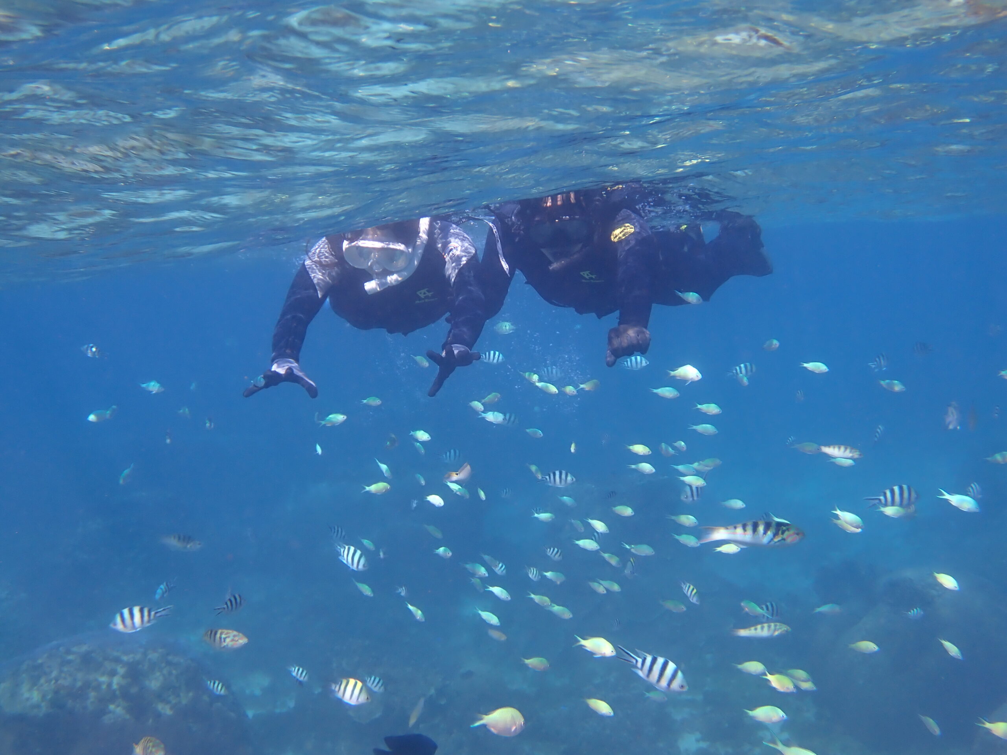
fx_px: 1455
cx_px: 504
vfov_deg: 29.1
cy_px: 378
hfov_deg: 38.2
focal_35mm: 50
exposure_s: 1/125
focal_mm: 9.01
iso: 100
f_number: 4.5
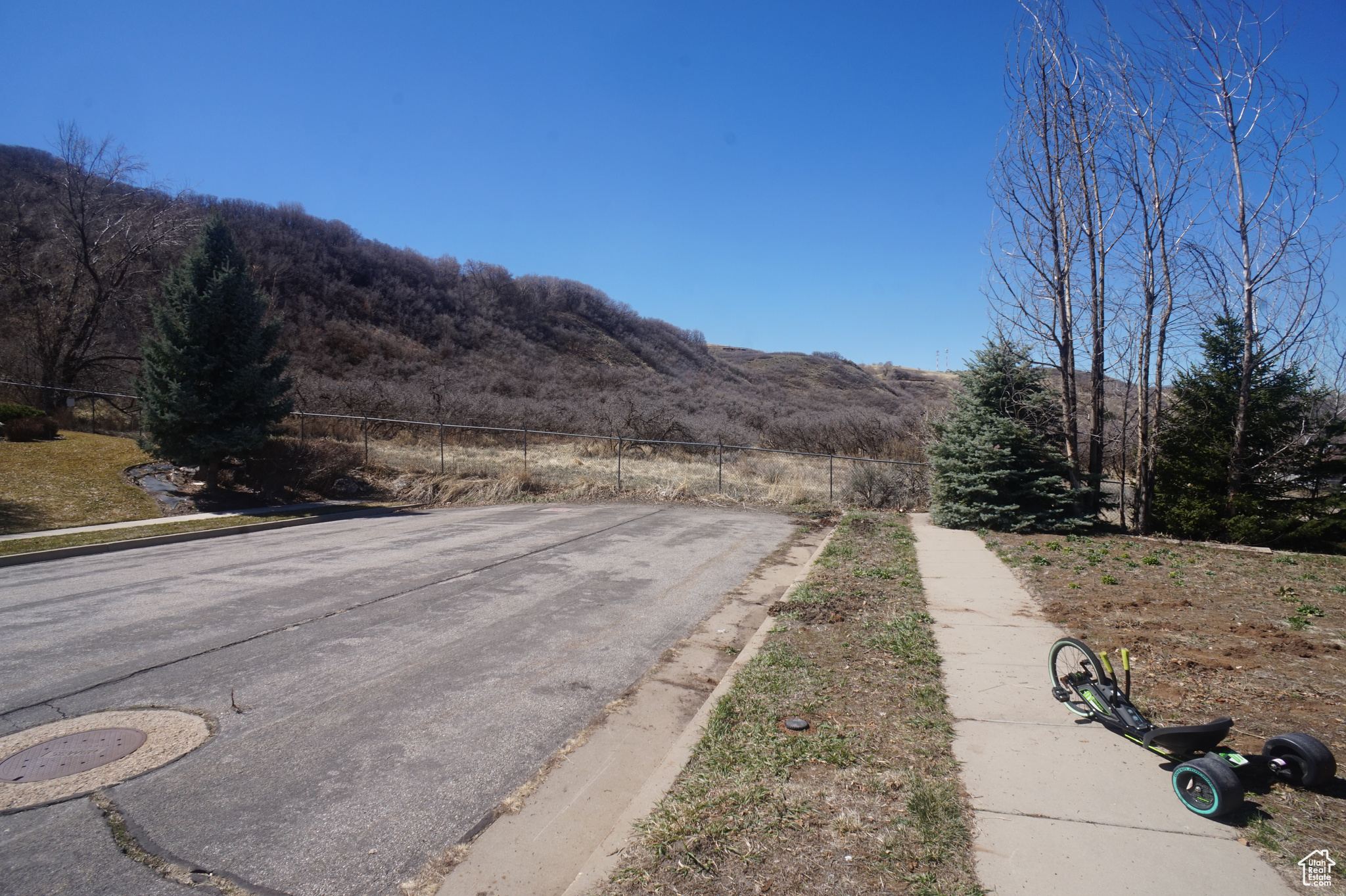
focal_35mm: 24
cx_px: 673
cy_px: 448
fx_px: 897
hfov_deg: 73.8
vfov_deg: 53.1
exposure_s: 1/80
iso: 100
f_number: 14
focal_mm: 16
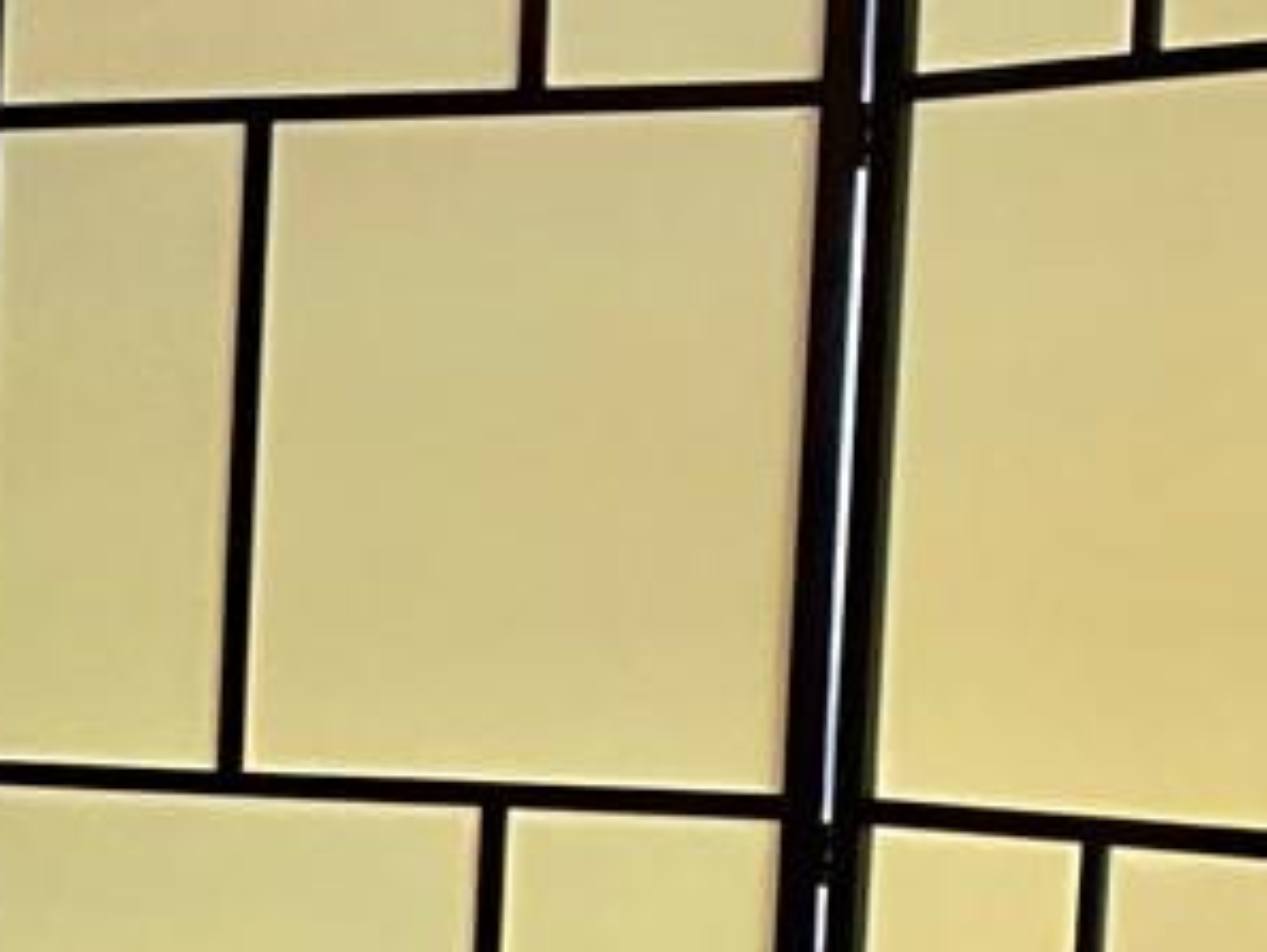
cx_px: -1156
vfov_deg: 10.5
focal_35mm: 140
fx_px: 5126
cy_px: 1025
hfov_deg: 12.6
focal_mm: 4.25
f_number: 1.8
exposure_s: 1/60
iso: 400
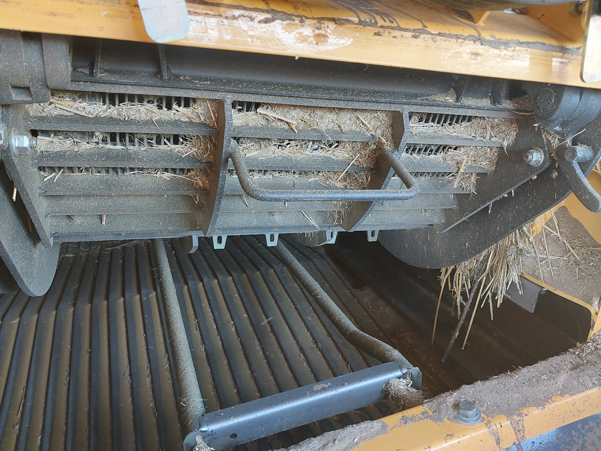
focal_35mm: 27
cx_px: 300
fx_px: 469
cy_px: 226
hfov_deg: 65.3
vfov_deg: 51.4
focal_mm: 4
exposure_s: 1/60
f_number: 1.8
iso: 250
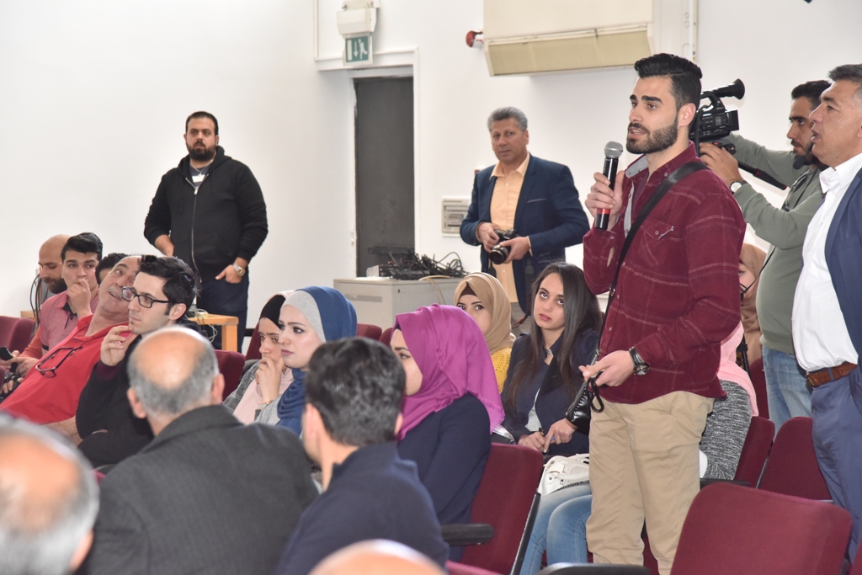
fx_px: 2874
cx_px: 431
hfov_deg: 17.1
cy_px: 288
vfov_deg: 11.4
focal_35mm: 120
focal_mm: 120
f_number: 6.3
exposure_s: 1/125
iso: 2500
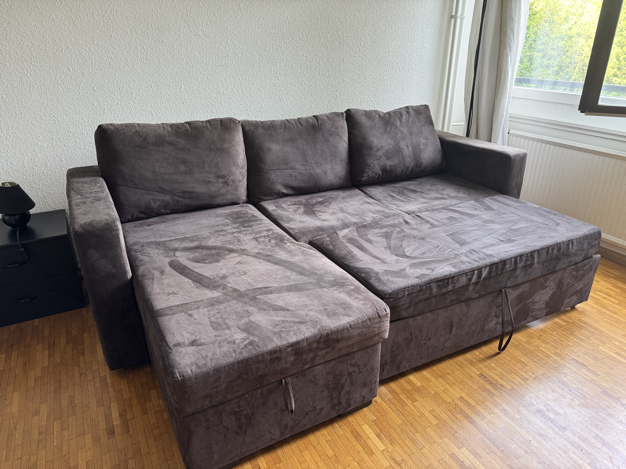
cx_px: 313
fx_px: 434
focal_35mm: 24
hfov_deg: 71.6
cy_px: 234
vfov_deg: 56.8
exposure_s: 1/76
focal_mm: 6.76
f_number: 1.78
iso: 200
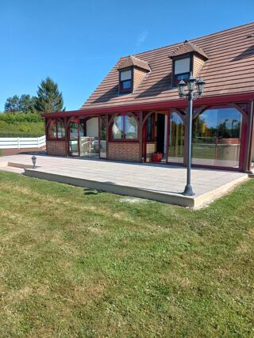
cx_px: 127
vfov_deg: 69.4
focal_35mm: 25
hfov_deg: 54.9
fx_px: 245
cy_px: 169
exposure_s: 1/492
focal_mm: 4.6
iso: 25
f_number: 1.8
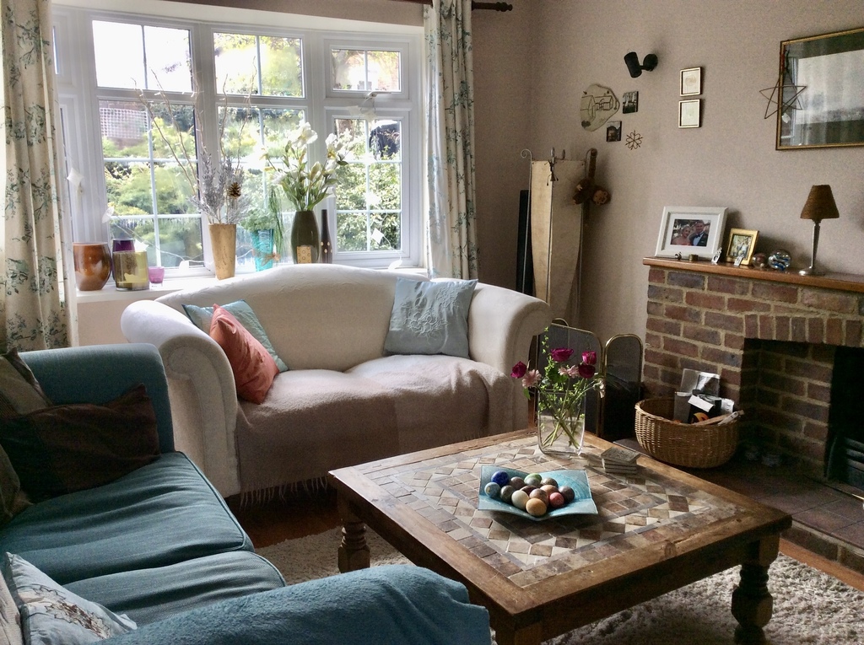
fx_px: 798
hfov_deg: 56.9
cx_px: 432
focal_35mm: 32
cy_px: 322
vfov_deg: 44.1
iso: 50
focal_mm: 3.3
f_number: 2.4
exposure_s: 1/100
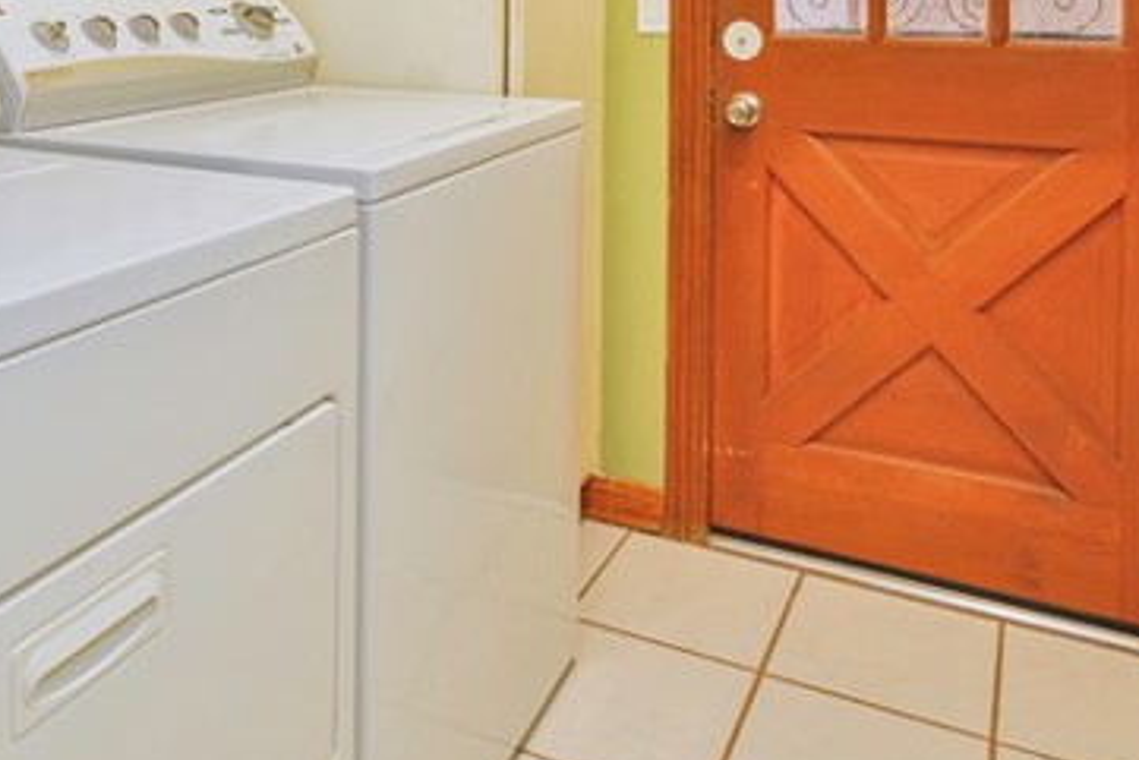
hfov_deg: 55.5
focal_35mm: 34
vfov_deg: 35.0
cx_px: 480
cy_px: -11
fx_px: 1076
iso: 1000
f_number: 4
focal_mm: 12
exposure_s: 1/125
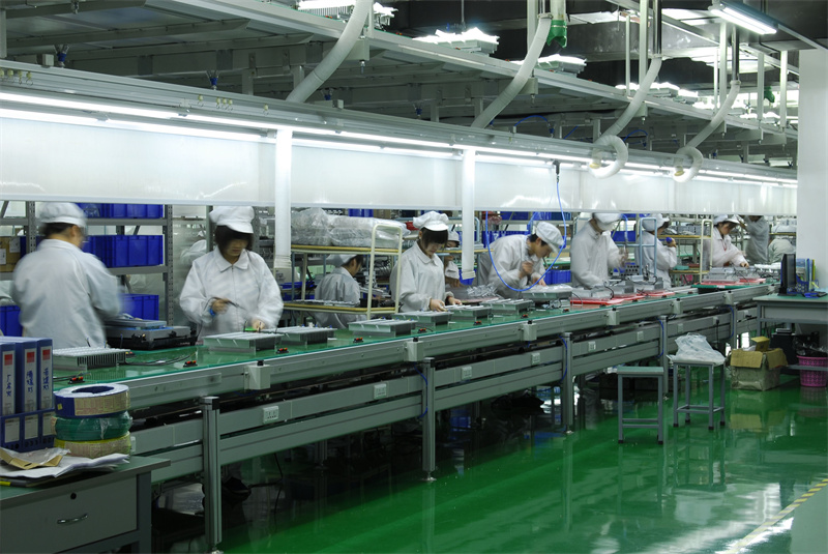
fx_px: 1312
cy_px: 277
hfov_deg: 35.0
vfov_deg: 23.8
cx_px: 414
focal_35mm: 57
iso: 100
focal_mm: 38
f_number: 10
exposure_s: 1/2
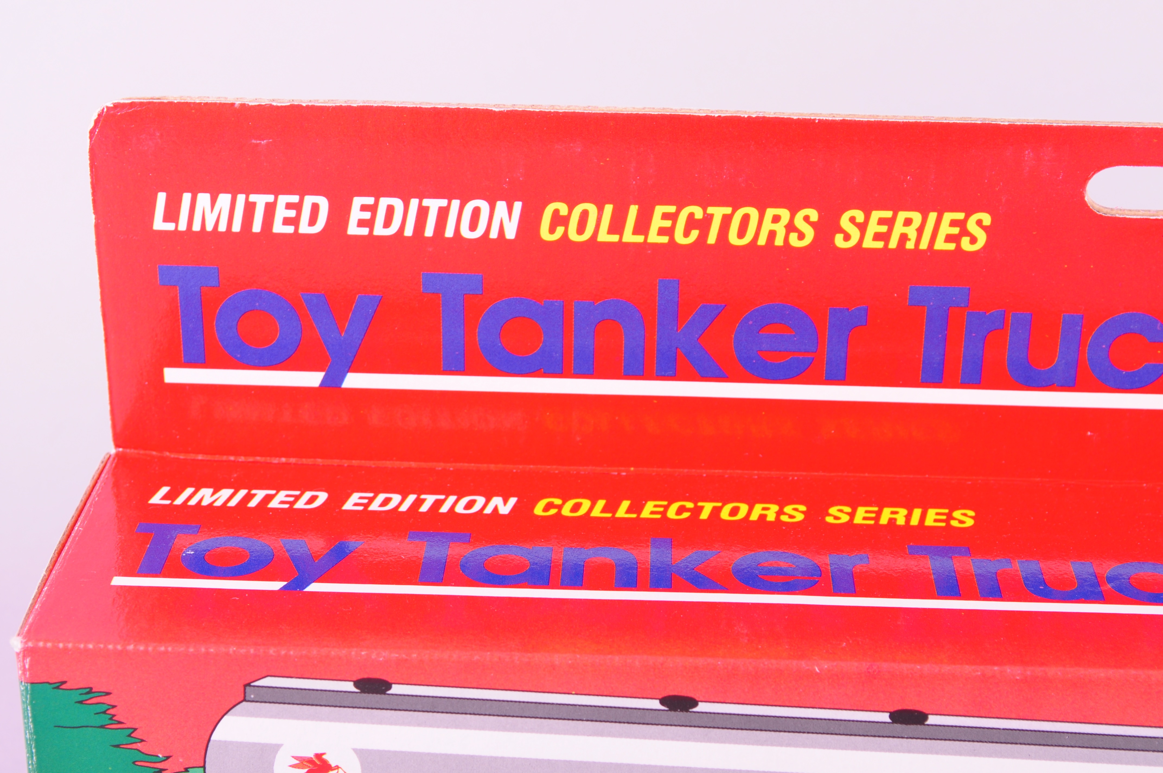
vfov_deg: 18.1
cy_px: 386
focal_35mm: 75
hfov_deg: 27.0
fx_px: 2420
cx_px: 582
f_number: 10
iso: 160
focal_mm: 50
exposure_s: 1/125
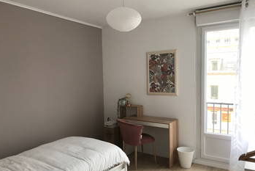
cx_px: 129
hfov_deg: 61.9
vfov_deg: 43.6
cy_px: 92
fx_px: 213
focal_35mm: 30
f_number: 1.8
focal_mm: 3.99
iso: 32
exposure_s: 1/100
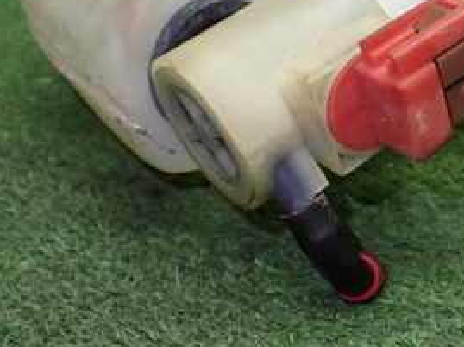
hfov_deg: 28.1
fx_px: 897
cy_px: 88
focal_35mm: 67
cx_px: 400
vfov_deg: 21.7
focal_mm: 5.4
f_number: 2.3
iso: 400
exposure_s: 1/125
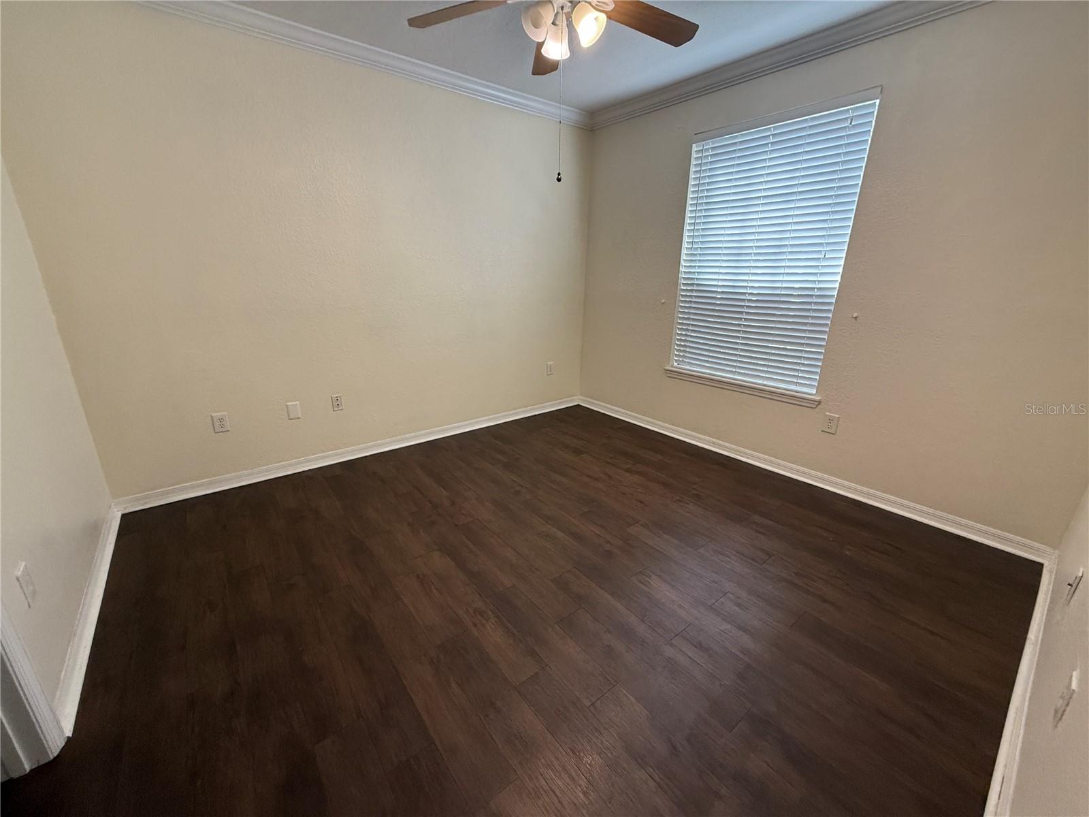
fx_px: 440
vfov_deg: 85.7
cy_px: 408
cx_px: 544
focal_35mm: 14
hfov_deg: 102.1
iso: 320
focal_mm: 2.22
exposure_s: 1/120
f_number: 2.2
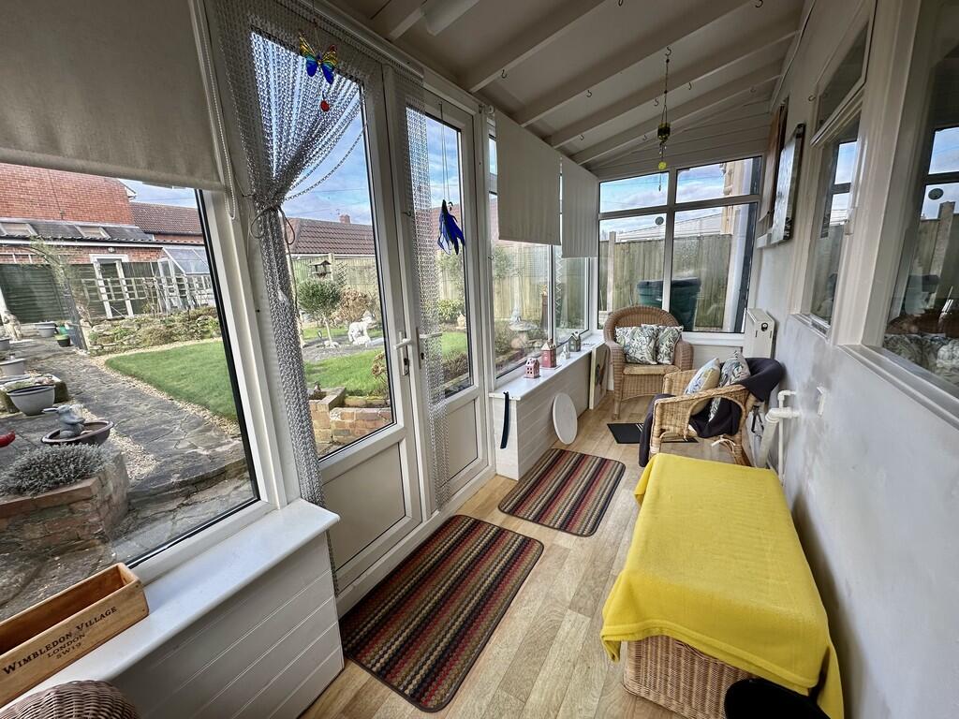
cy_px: 360
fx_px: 388
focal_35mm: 14
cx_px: 480
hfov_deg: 102.1
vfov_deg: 85.7
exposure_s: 1/261
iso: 40
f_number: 2.2
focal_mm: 2.22
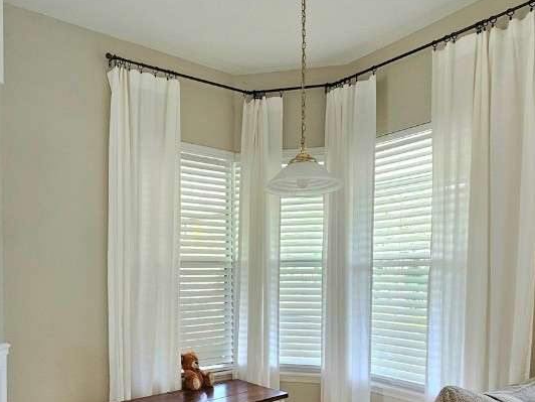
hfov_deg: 67.0
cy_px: 283
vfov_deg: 53.3
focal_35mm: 25
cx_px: 167
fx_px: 386
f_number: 2.2
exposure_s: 1/60.2
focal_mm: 2.2
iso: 160
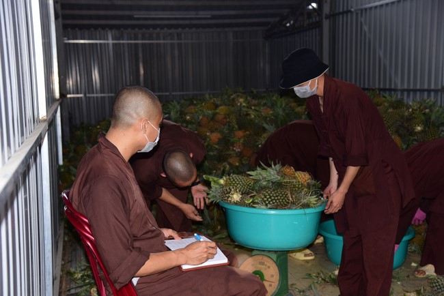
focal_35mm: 50
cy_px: 148
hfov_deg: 39.6
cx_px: 222
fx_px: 617
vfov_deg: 27.0
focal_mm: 50
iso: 200
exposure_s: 1/50
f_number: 5
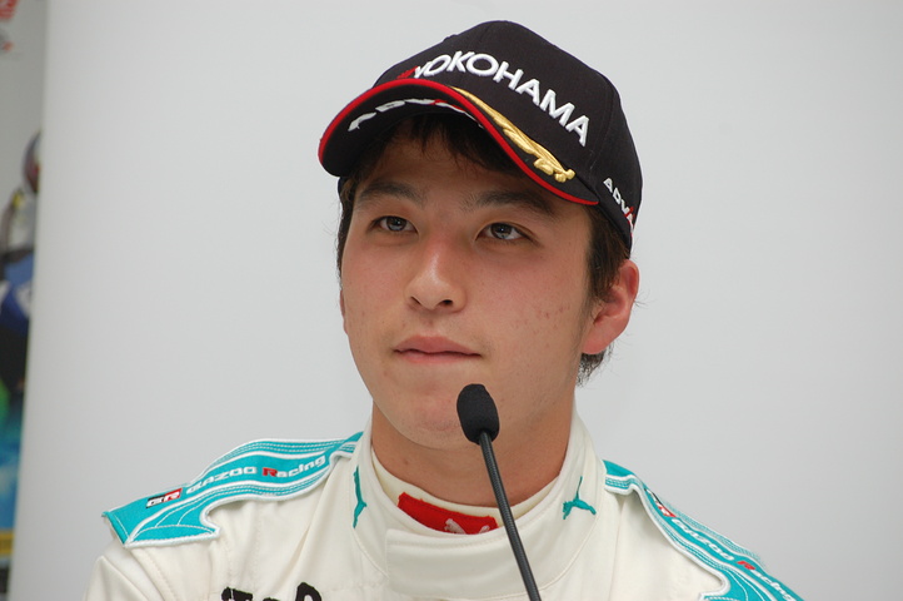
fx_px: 5451
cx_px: 452
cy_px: 300
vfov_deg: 6.3
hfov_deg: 9.5
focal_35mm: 218
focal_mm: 145
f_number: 8
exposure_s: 1/60
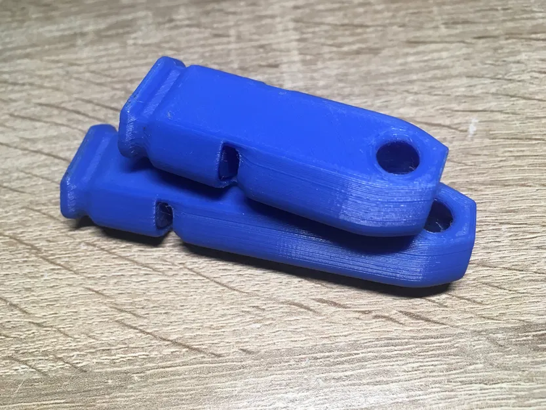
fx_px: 457
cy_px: 205
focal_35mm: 29
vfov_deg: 48.2
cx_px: 273
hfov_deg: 61.7
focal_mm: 4.15
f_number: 2.2
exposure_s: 1/33
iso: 40
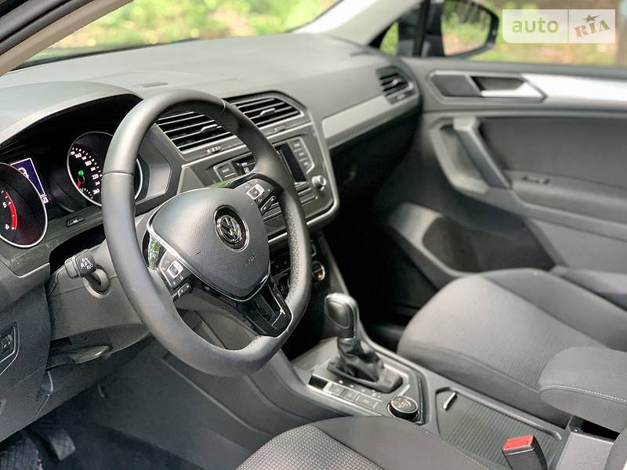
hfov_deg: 36.8
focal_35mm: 52
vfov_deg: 28.0
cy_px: 235
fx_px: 942
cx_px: 314
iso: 400
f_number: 2.4
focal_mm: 6
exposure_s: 1/44
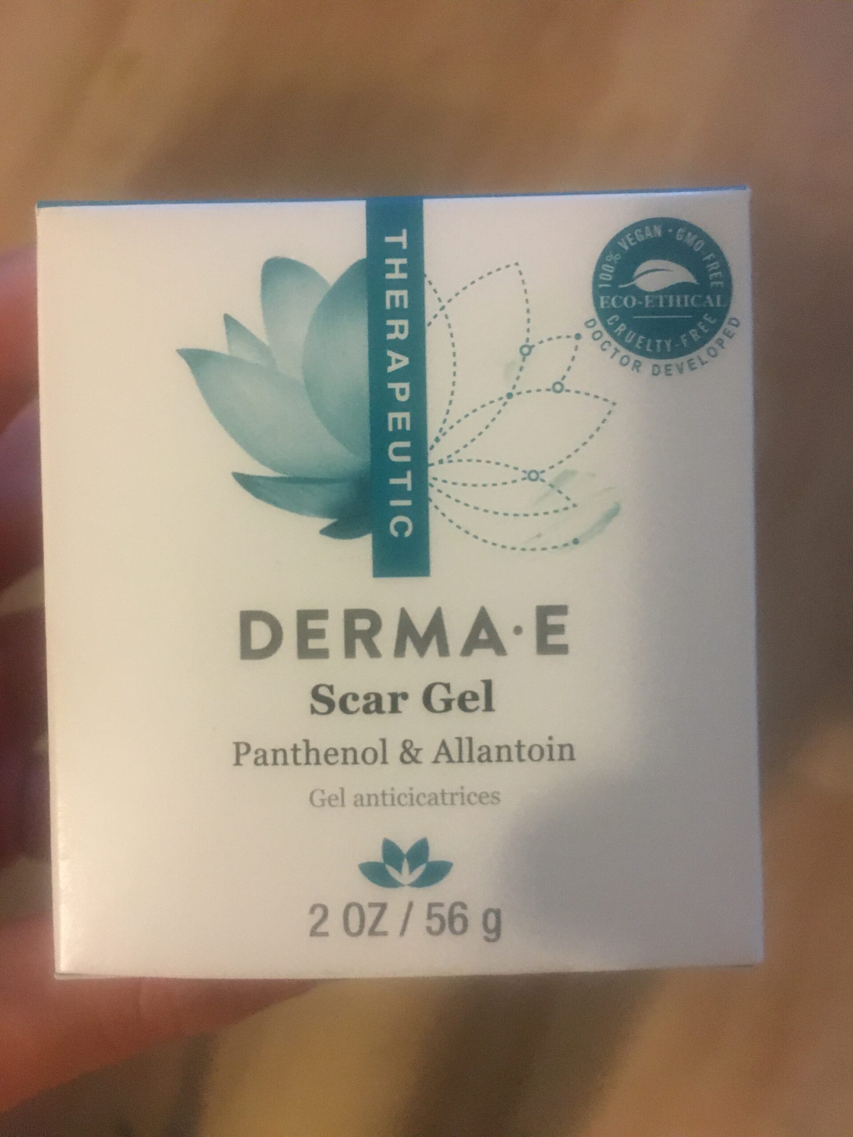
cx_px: 426
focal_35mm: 29
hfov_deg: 48.2
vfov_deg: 61.7
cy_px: 568
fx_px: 953
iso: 320
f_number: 2.2
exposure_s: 1/15
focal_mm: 4.15
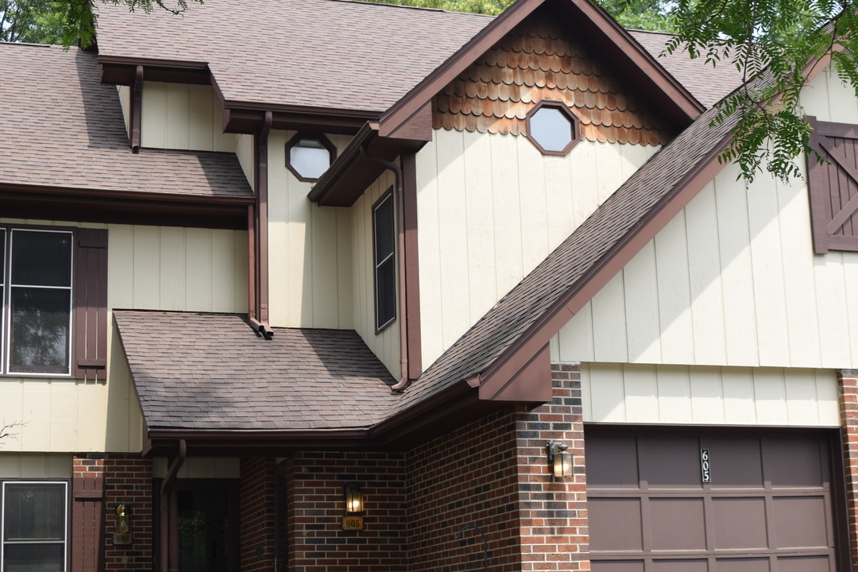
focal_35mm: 61
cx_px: 405
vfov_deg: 22.3
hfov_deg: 33.0
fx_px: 1448
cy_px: 363
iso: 100
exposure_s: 1/200
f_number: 7.1
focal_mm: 27
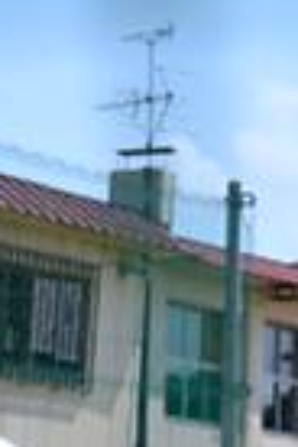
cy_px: 1004
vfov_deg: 7.1
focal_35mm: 278
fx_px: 3452
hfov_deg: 4.9
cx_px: -26
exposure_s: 1/1600
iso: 400
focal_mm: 40
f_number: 7.1
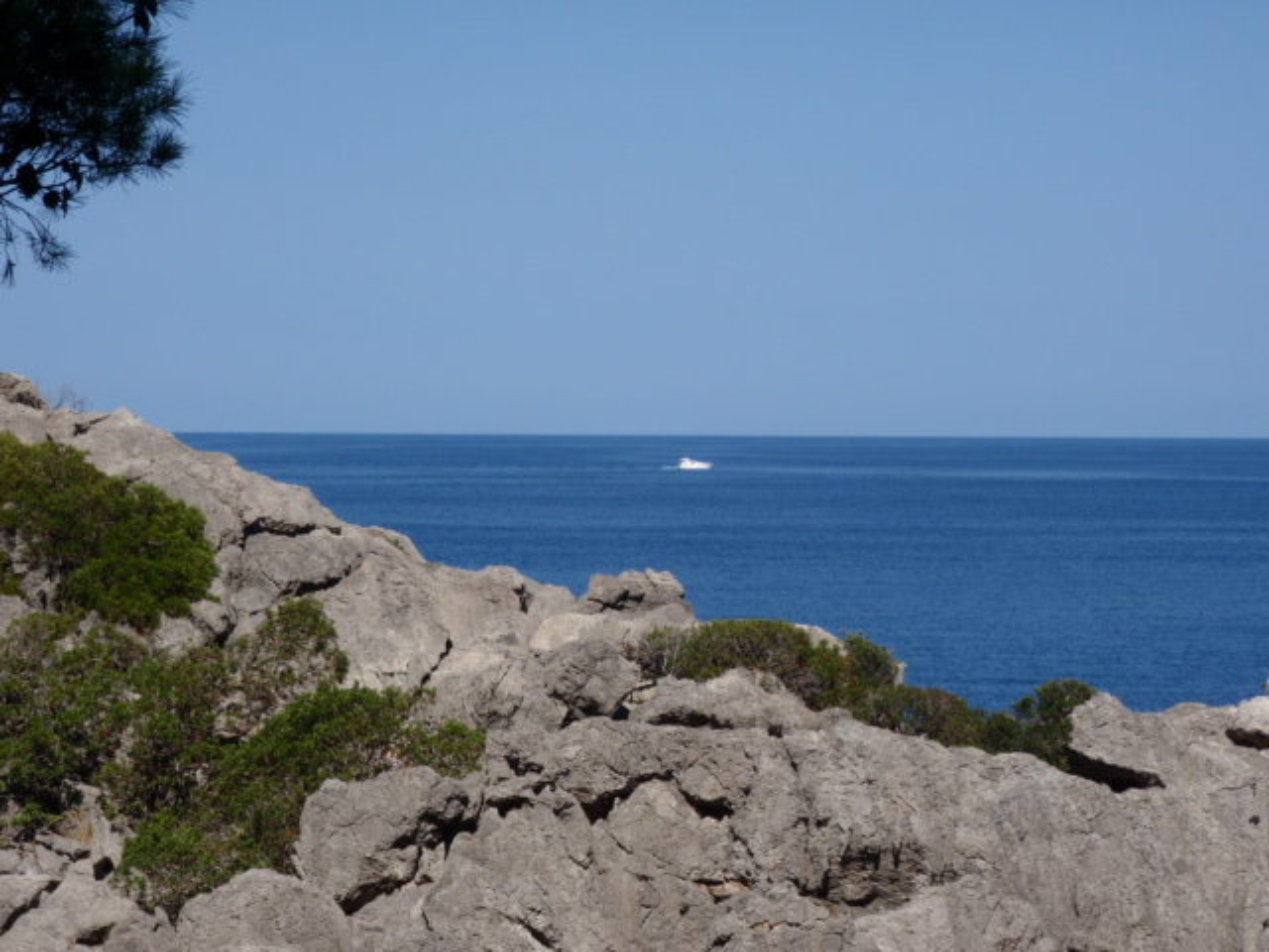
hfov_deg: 19.3
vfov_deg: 14.5
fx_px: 3739
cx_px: 634
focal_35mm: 102
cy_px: 476
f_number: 6.3
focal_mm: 18.2
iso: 64
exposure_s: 1/400
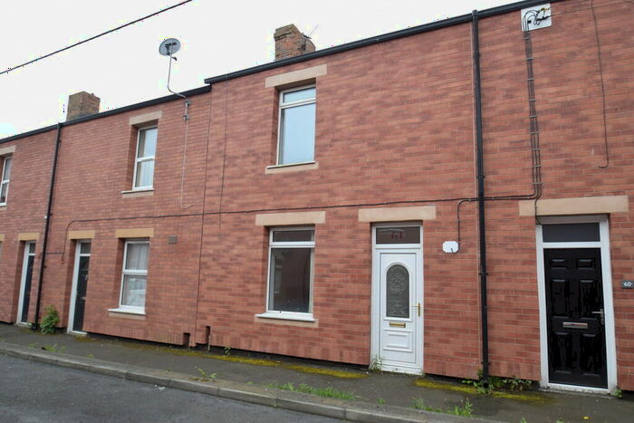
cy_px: 212
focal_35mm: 21
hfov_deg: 81.2
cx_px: 317
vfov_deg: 59.5
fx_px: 370
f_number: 8
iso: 360
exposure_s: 1/250
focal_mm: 14
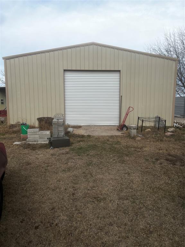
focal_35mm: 26
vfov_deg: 67.3
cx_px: 92
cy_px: 124
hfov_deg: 53.1
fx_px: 185
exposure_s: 1/3077
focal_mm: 5.7
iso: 50
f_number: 1.5
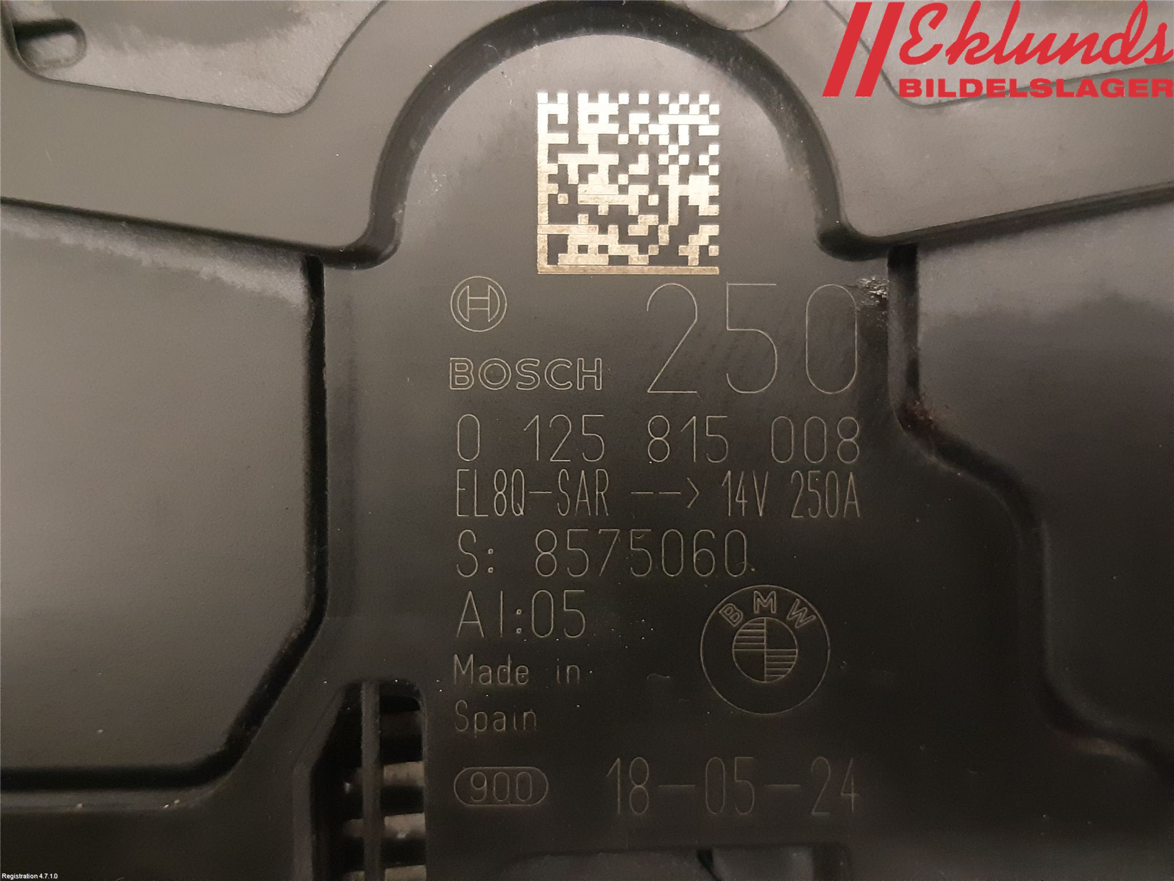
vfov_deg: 53.1
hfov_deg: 67.3
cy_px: 440
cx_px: 587
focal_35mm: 26
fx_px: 882
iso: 640
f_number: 1.7
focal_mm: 3.93
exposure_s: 1/17
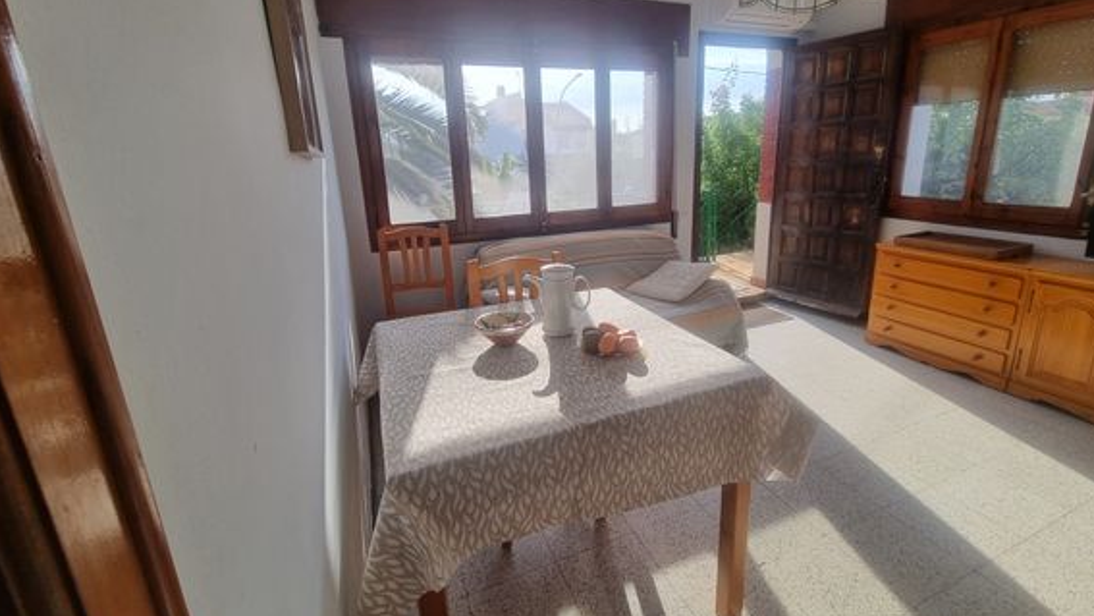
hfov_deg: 102.9
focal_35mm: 15
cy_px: 270
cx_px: 573
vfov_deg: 70.3
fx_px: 435
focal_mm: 2.2
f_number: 2.2
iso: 50
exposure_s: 1/530
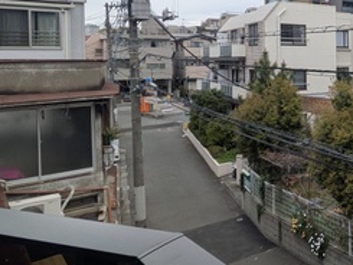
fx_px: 408
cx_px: 383
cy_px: 68
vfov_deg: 35.2
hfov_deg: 39.0
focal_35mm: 40
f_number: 2.2
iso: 52
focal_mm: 1.83
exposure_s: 1/845
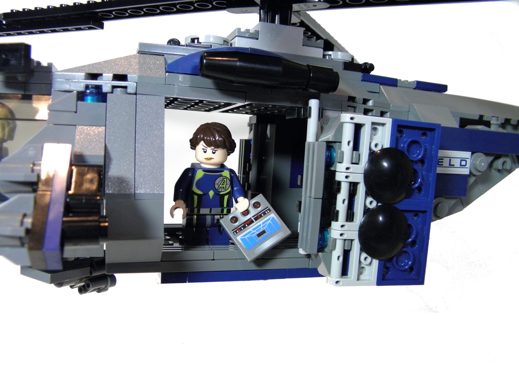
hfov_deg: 61.7
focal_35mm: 29
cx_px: 260
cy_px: 195
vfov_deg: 48.2
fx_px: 435
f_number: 3.5
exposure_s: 1/30
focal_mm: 5.2
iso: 250
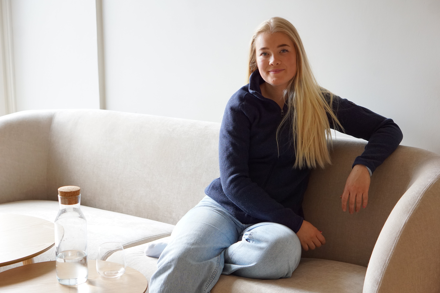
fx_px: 917
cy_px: 146
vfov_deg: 18.2
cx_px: 220
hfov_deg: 27.0
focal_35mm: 75
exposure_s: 1/160
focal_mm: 50
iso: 1000
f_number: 4
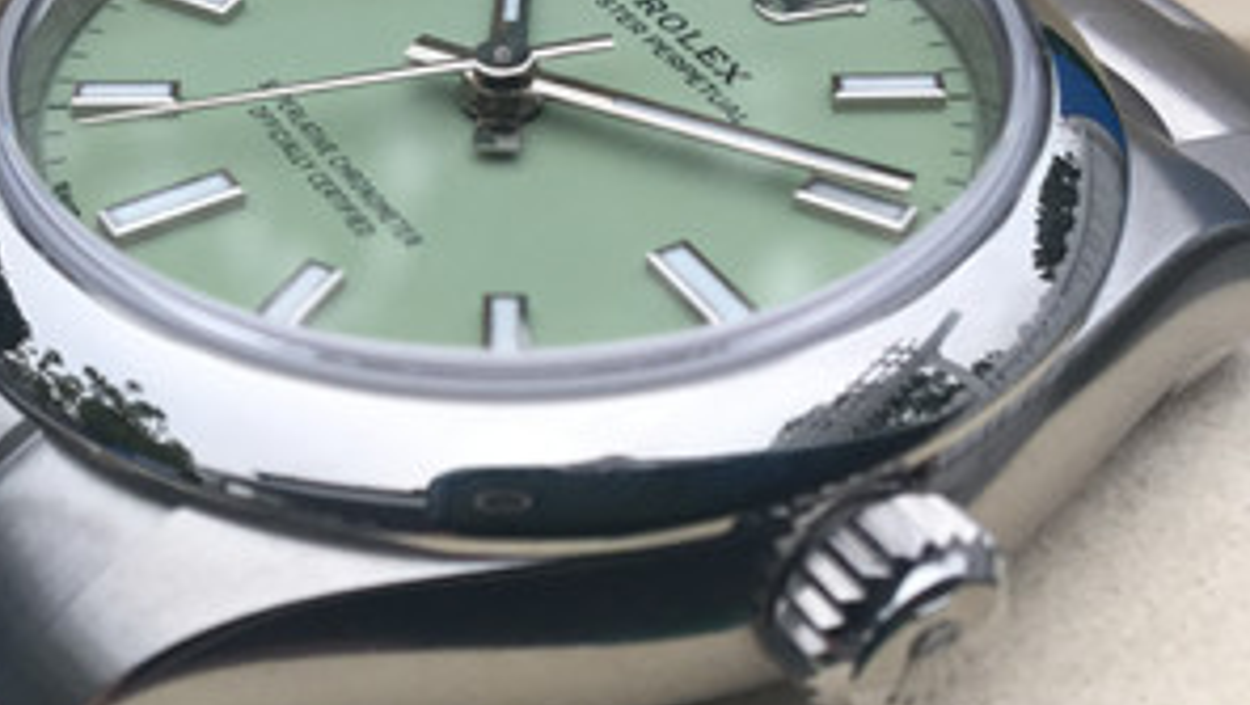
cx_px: 342
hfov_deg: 28.6
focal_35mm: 73
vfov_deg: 16.6
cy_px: 426
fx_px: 2421
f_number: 2.4
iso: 32
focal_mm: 3.3
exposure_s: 1/120
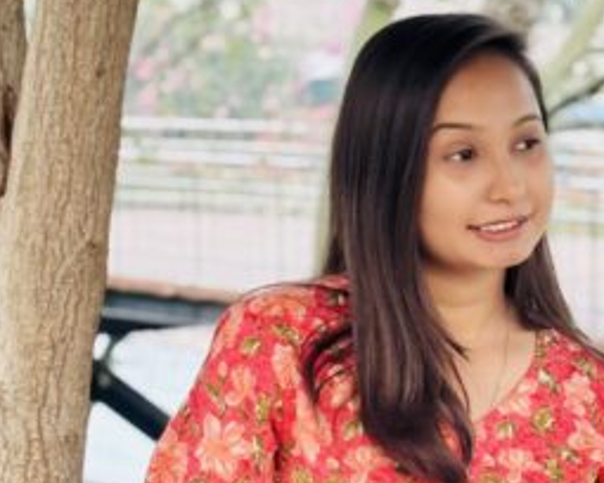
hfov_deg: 12.1
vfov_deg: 9.7
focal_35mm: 159
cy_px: 156
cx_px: 348
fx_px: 2842
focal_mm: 5.96
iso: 80
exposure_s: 1/60
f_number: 1.6
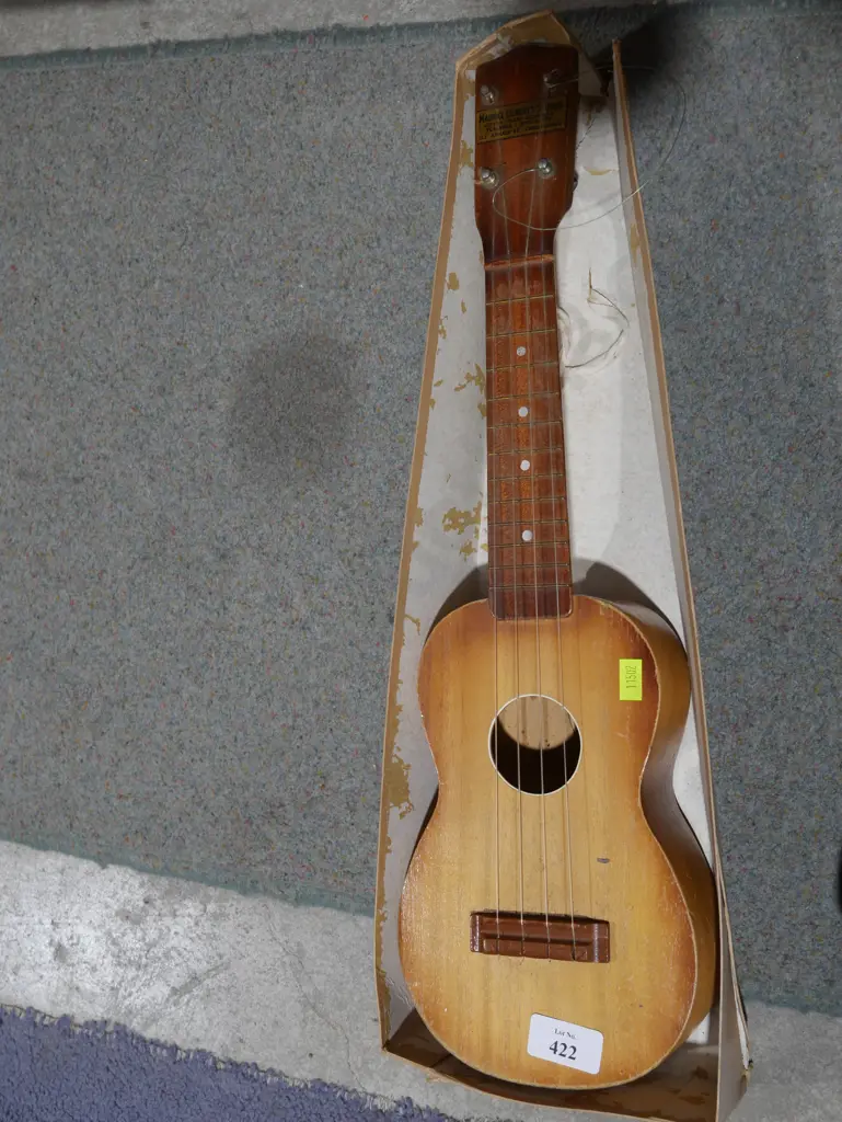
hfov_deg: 31.5
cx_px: 421
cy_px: 561
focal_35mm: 46
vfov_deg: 41.2
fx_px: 1491
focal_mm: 23
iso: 400
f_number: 5.1
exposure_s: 1/60
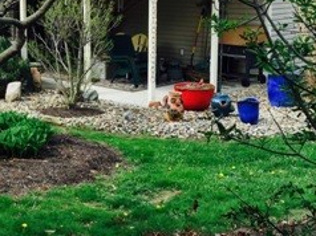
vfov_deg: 18.8
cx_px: 42
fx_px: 711
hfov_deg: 24.5
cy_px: 89
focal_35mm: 78
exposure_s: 1/590
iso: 32
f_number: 2.2
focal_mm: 4.15
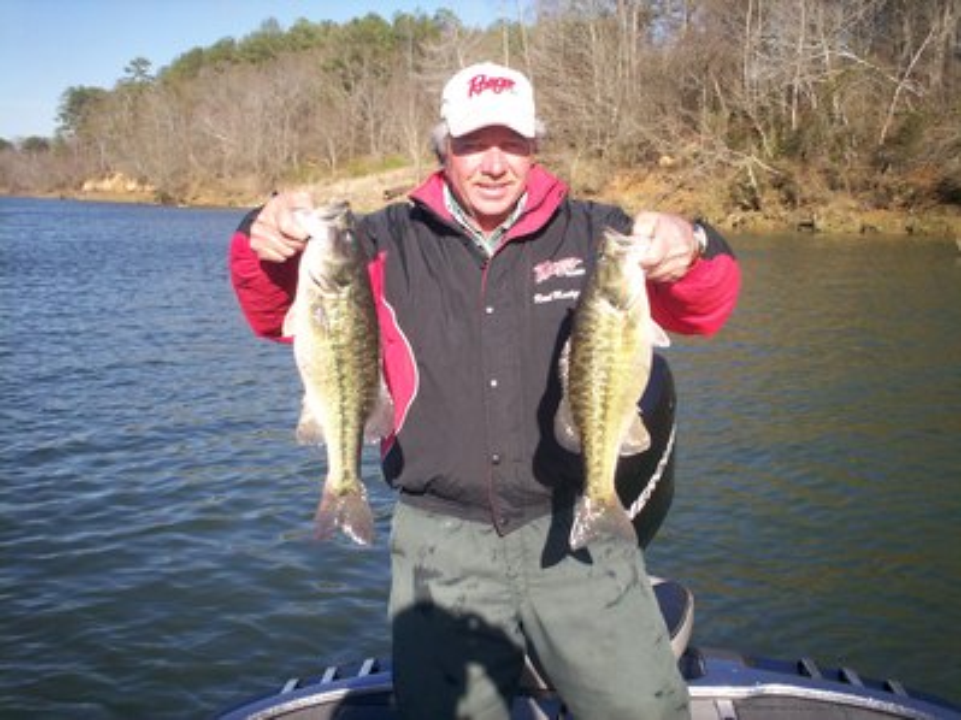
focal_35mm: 36
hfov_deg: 51.4
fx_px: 999
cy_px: 360
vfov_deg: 39.6
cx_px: 480
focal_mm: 6
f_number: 4.5
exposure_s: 1/343
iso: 100
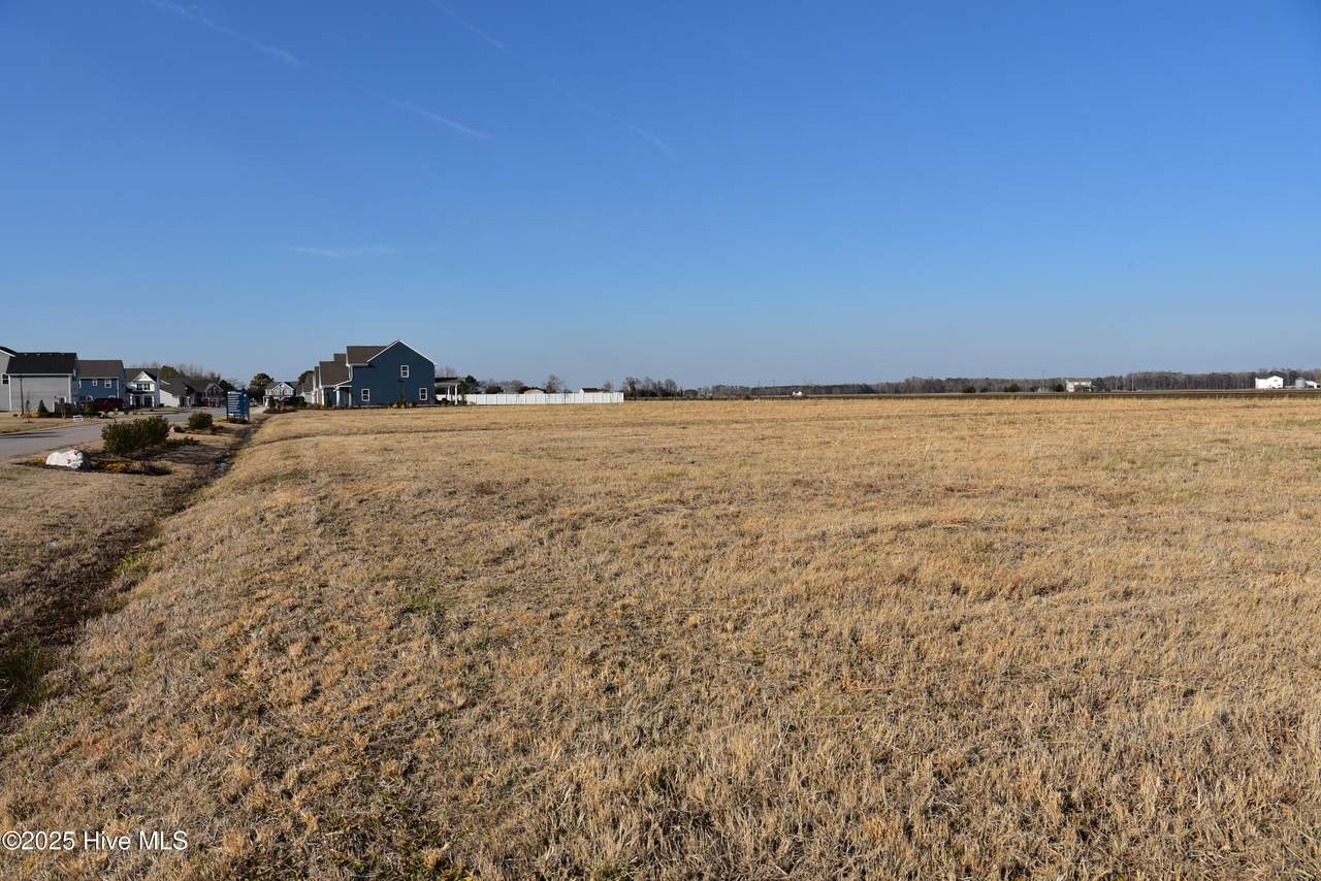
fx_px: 1064
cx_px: 660
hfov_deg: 63.6
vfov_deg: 45.0
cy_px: 440
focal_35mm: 29
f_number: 11
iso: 250
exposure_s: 1/500
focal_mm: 29
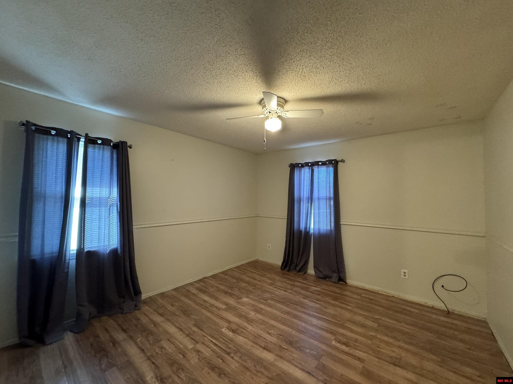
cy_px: 192
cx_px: 256
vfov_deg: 85.7
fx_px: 207
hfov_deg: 102.1
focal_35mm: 14
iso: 640
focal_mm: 2.22
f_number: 2.2
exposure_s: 1/60
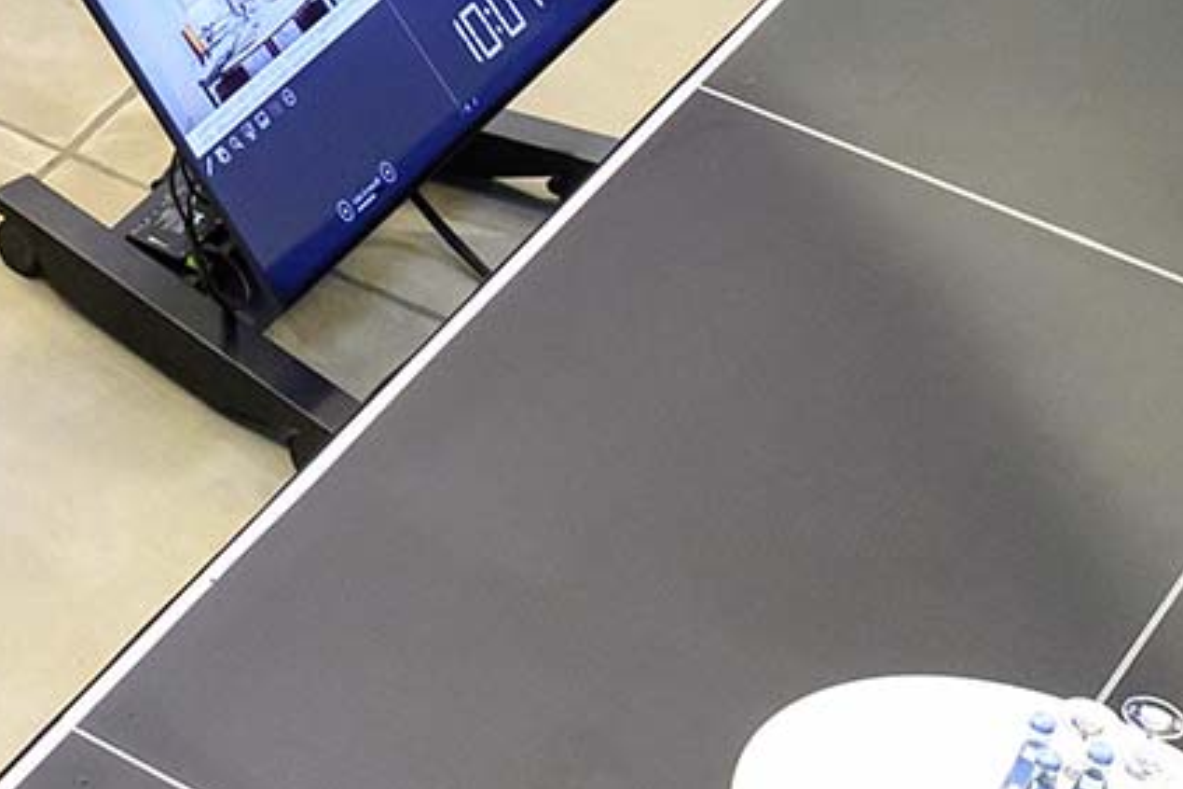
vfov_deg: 10.5
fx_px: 3976
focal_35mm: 121
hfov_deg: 14.3
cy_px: -750
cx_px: -1158
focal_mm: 20
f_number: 4.5
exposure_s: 1/125
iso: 1600
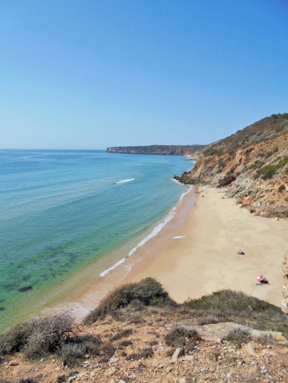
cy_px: 192
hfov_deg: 53.1
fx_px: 288
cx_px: 144
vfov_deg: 67.3
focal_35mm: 26
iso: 100
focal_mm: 4.6
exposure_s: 1/160
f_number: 11.5
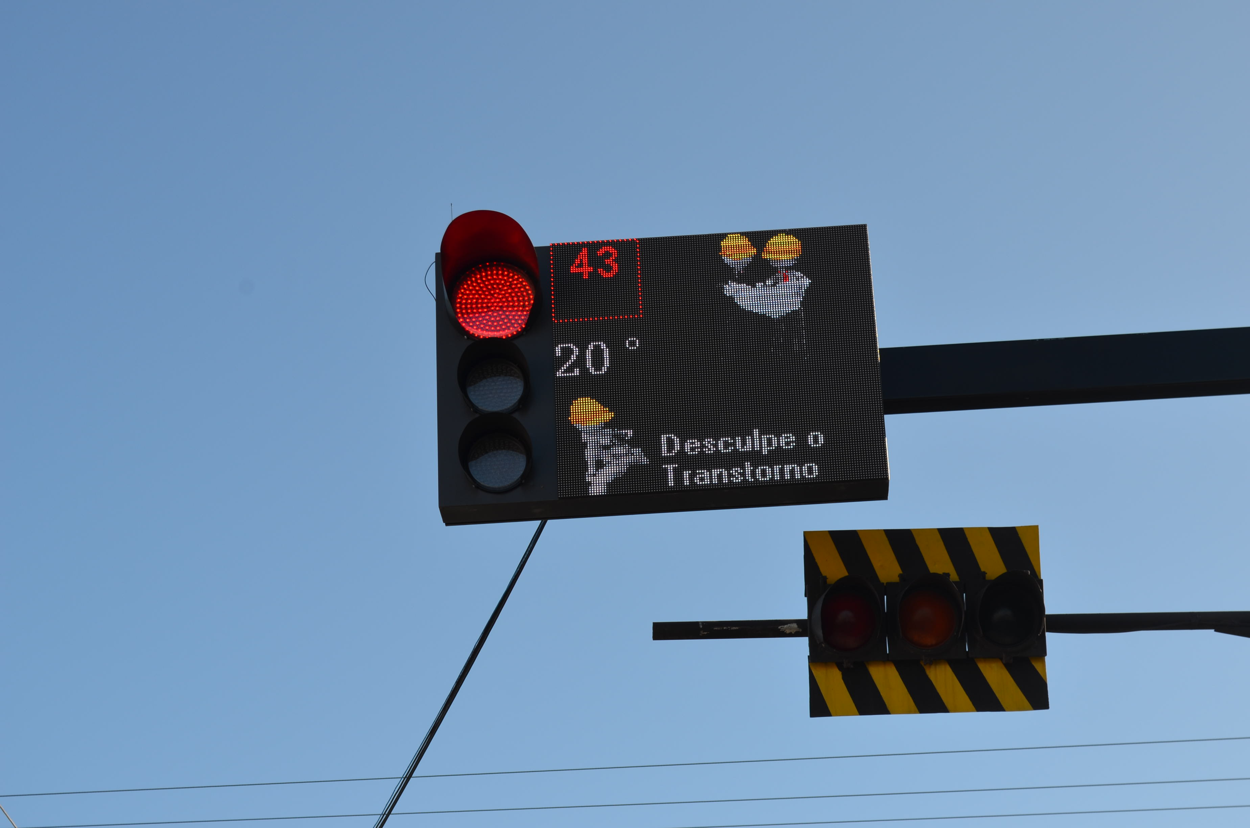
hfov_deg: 24.7
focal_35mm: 82
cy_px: 414
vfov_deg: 16.5
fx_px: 2859
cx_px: 625
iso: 140
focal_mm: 55
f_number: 8
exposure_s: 1/250
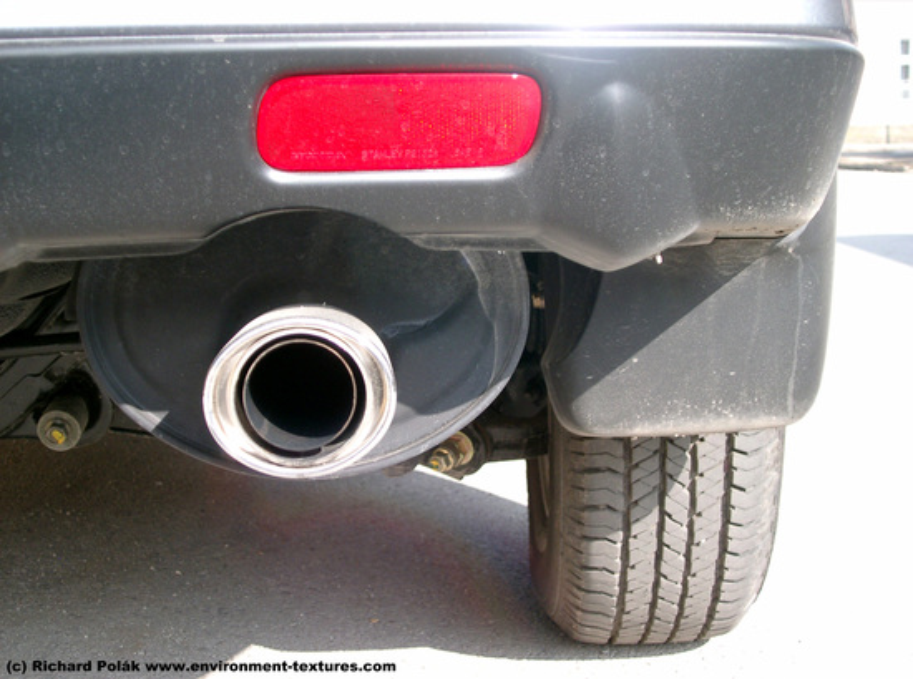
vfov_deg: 23.5
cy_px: 340
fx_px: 1630
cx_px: 456
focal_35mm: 62
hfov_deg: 31.3
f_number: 3.4
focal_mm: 12.6
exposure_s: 1/400
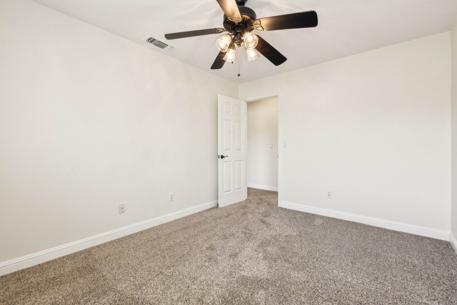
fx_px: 190
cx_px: 228
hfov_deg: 100.4
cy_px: 152
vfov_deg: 77.3
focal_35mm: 15
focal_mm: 10
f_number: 8
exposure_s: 1/13
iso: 100
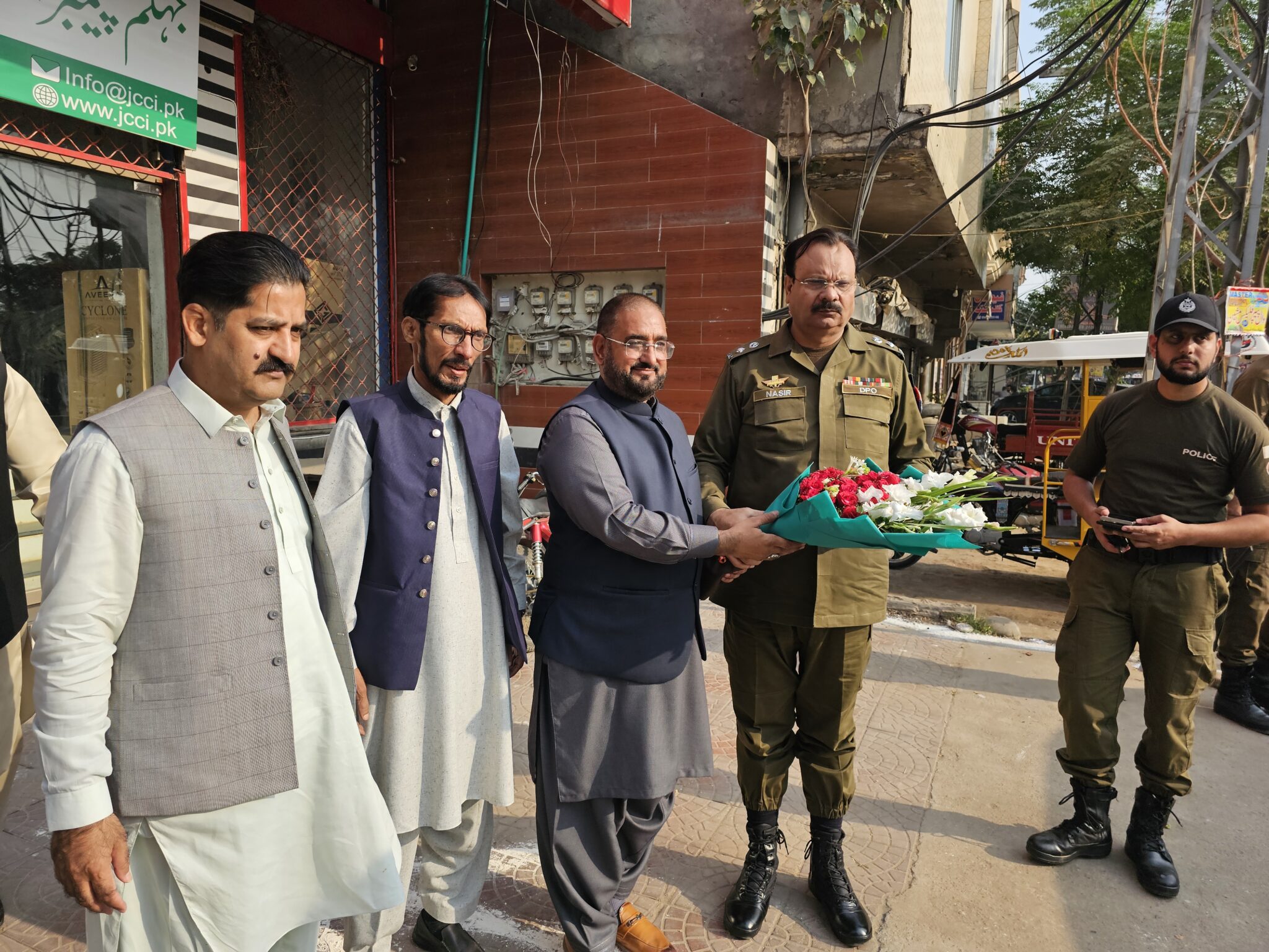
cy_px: 476
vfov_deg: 58.9
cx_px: 634
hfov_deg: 73.9
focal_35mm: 23
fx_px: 843
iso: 16
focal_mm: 6.3
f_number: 1.7
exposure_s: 1/461
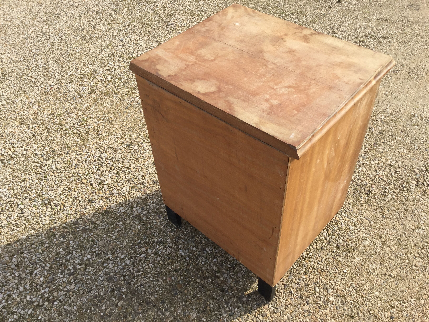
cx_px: 214
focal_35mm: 31
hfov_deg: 58.4
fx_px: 384
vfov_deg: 45.4
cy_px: 161
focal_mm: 3.3
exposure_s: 1/506
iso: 25
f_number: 2.4
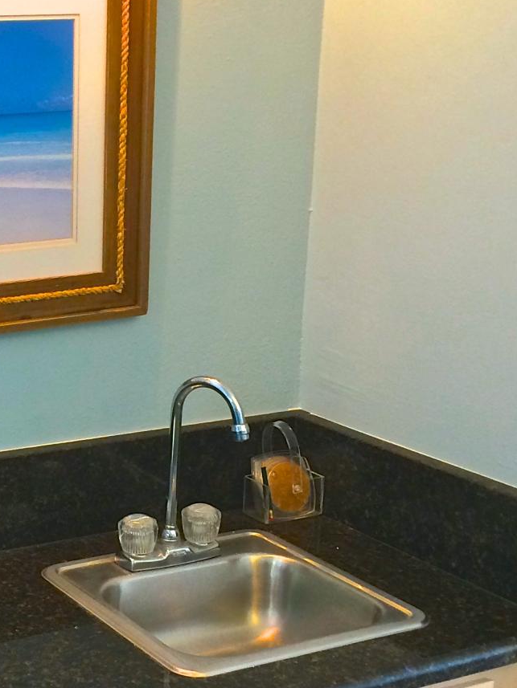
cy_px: 412
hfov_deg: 20.4
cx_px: 2
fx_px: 1394
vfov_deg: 27.7
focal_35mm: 70
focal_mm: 4.12
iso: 80
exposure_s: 1/30
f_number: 2.2
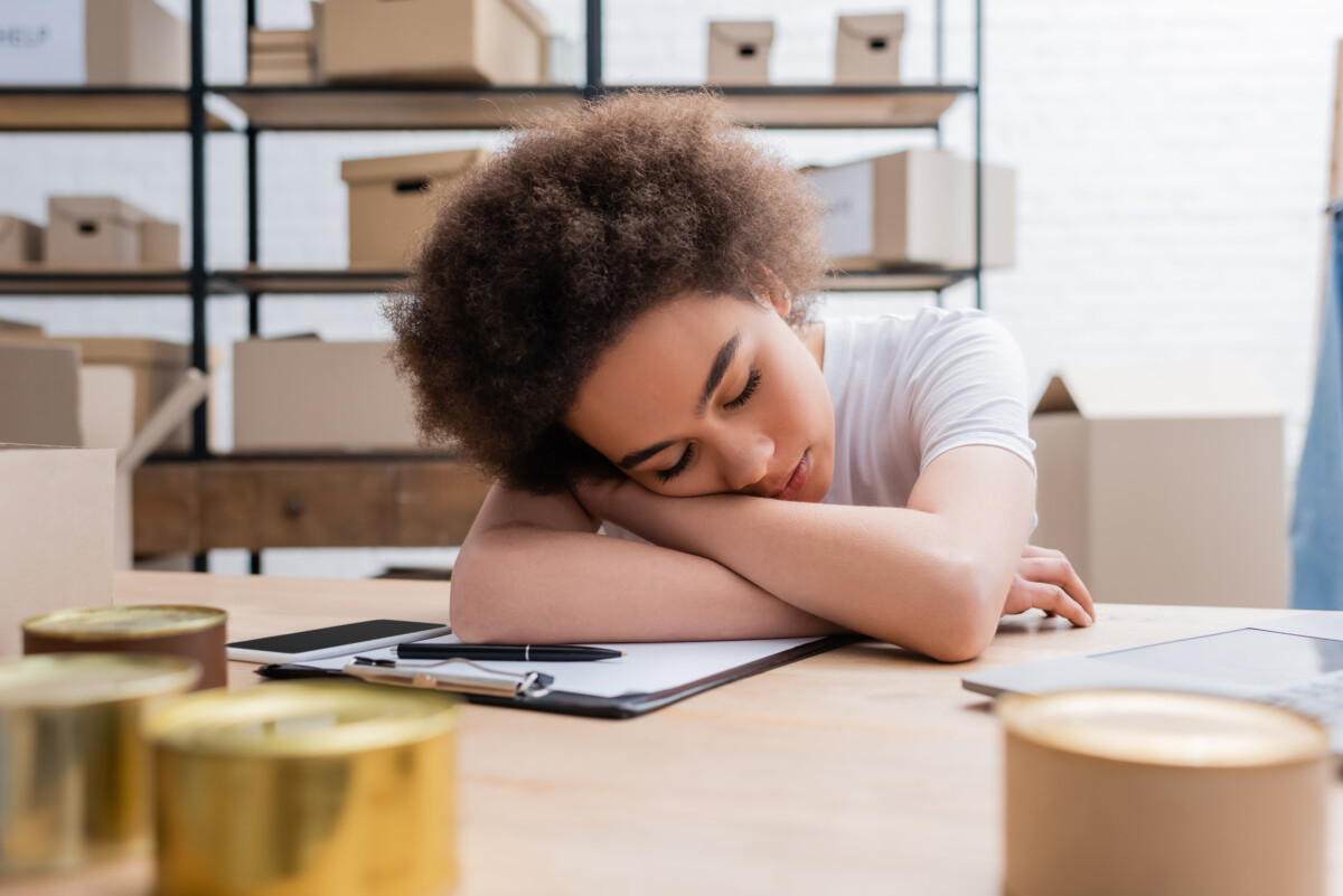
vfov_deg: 37.9
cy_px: 448
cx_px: 672
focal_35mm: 35
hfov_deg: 54.4
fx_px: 1306
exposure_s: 1/160
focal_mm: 35
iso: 250
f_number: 3.5
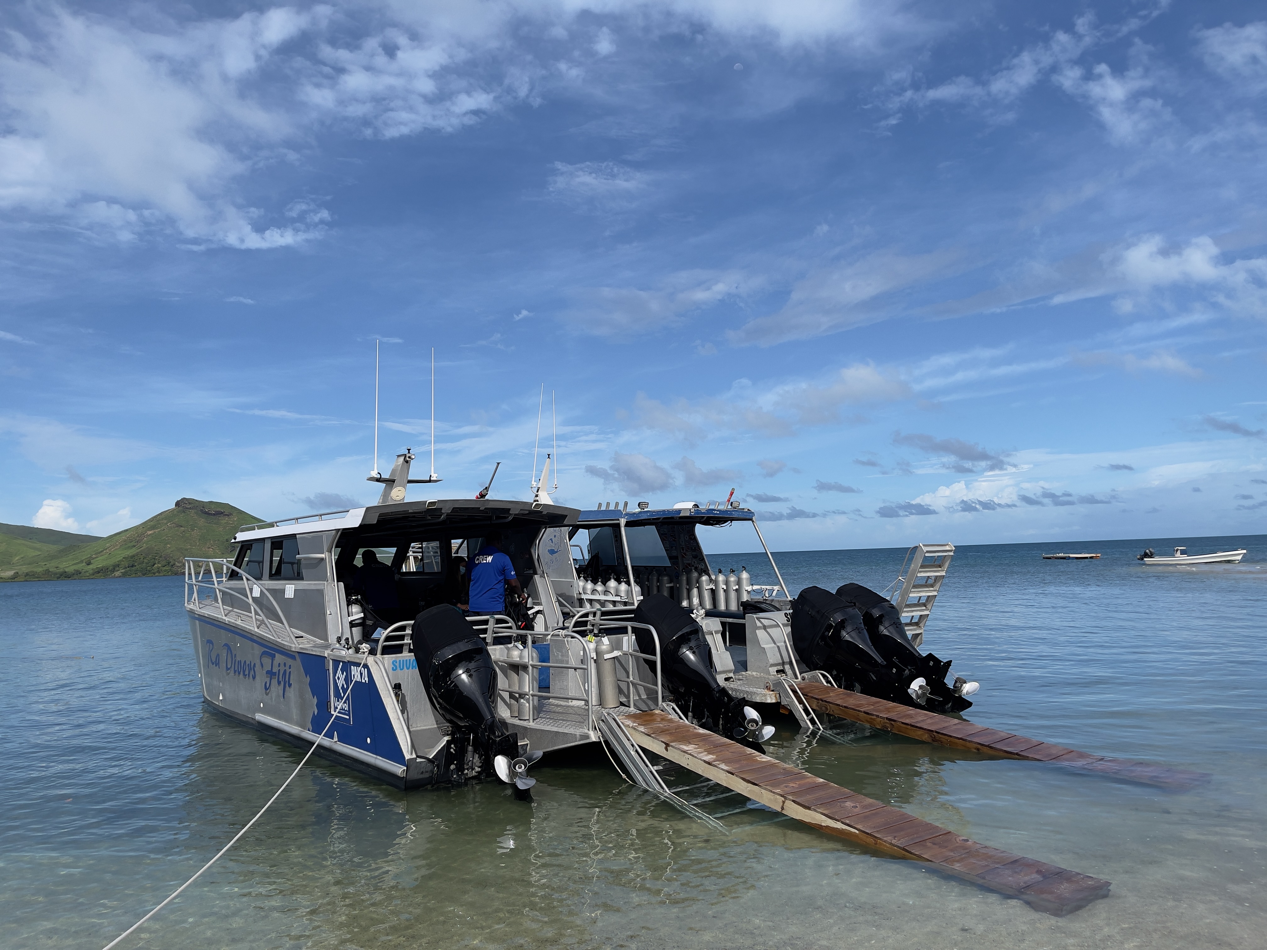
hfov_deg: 67.3
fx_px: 952
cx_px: 634
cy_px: 475
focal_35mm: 26
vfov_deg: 53.1
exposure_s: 1/4525
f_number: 1.6
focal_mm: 5.1
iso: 32
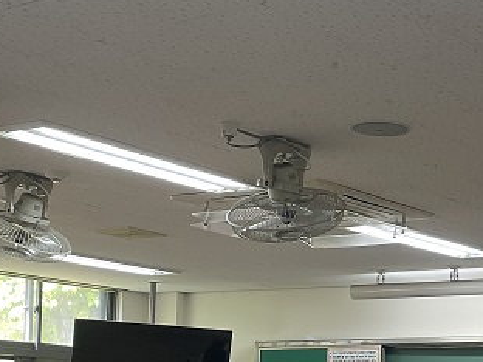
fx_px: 1172
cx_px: 361
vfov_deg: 16.9
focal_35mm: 84
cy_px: 415
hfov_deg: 23.1
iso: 125
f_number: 1.6
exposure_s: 1/120
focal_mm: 4.2
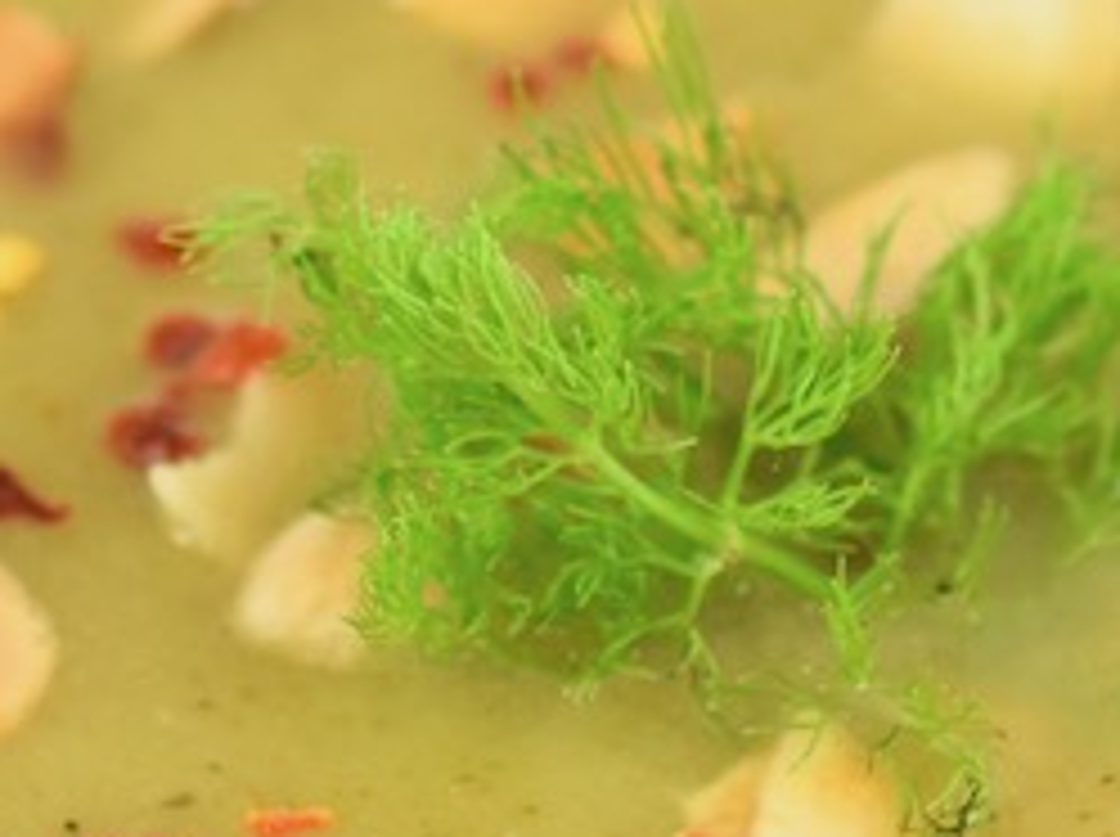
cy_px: 565
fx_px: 20160
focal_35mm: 624
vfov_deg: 2.4
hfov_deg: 3.2
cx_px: 810
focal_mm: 105
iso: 400
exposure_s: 1/250
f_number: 4
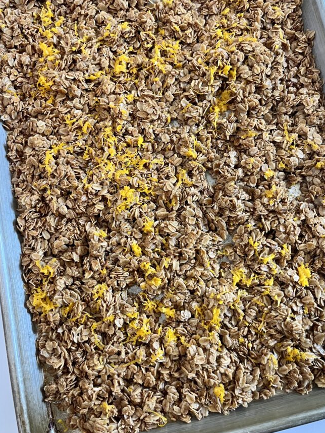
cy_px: 190
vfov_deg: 58.2
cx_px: 167
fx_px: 388
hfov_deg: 45.4
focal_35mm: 31
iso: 160
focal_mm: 5.1
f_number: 1.6
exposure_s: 1/60
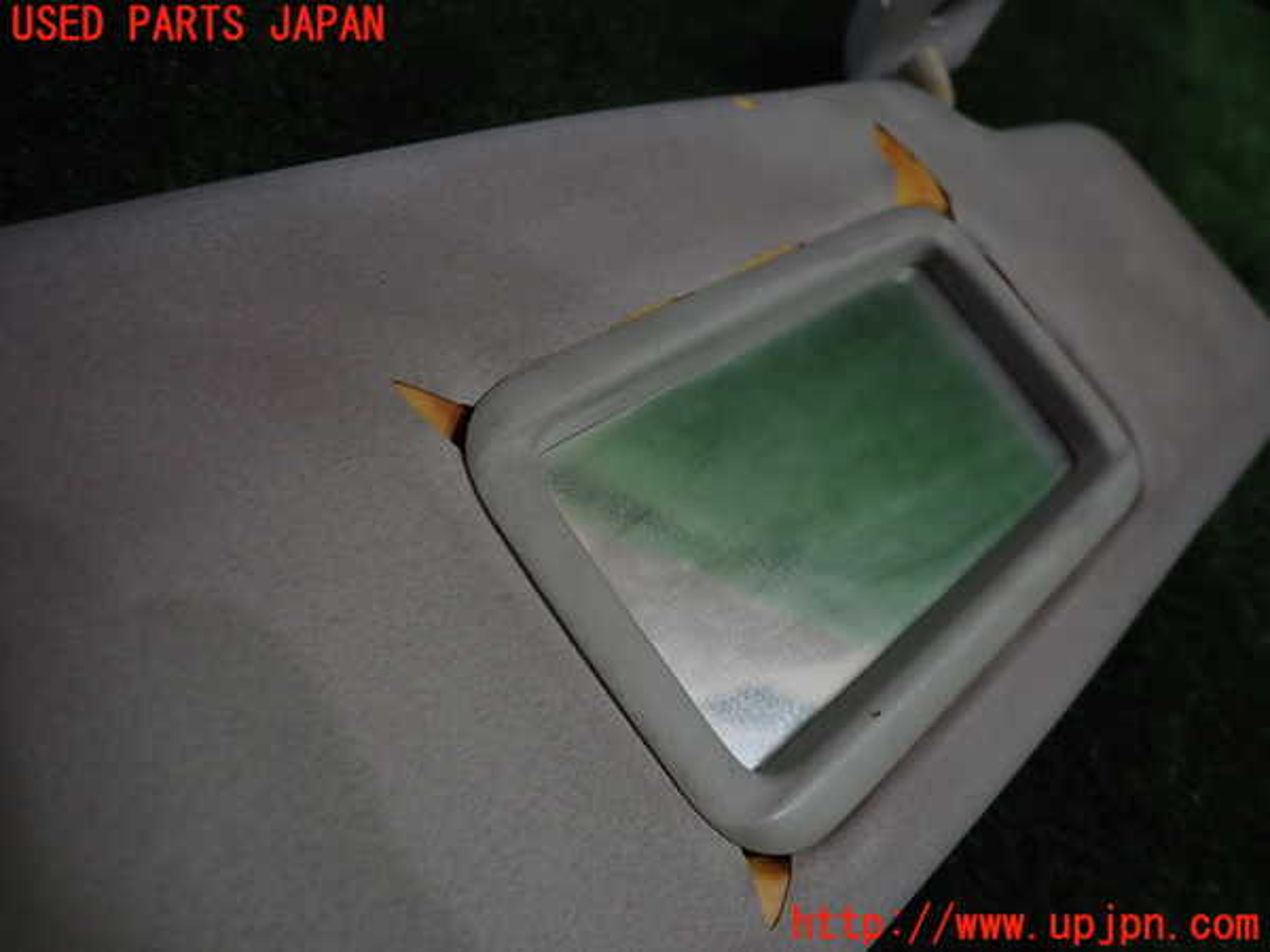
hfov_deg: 69.4
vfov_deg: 54.9
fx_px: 917
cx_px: 635
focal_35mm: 25
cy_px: 476
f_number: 2
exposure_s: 1/80
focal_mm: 4.5
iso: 100
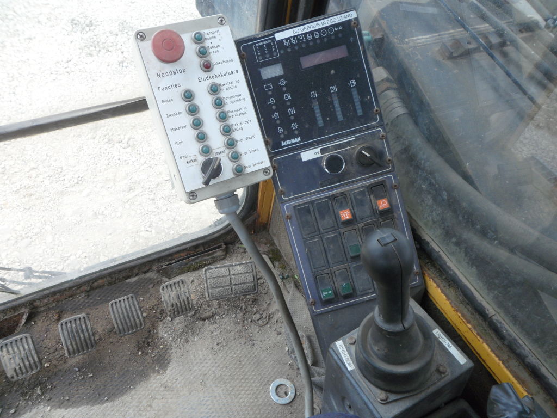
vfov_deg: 51.4
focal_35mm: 27
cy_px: 209
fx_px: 434
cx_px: 278
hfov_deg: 65.3
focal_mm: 4.9
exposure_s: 1/60
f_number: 3.5
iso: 80
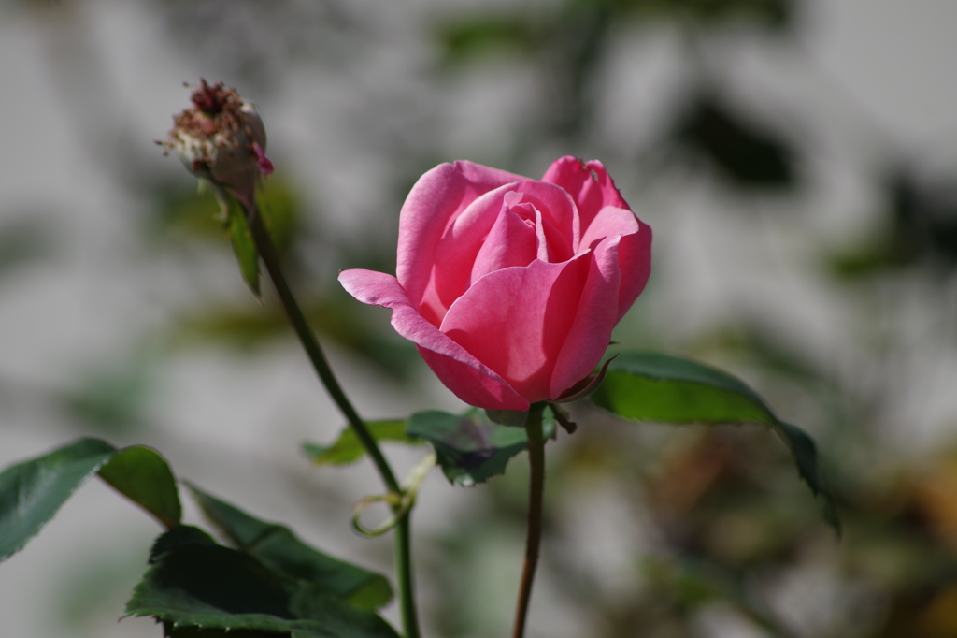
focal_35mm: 285
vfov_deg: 4.8
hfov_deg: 7.2
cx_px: 478
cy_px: 319
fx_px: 7573
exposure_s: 1/1250
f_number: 5.6
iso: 200
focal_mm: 190
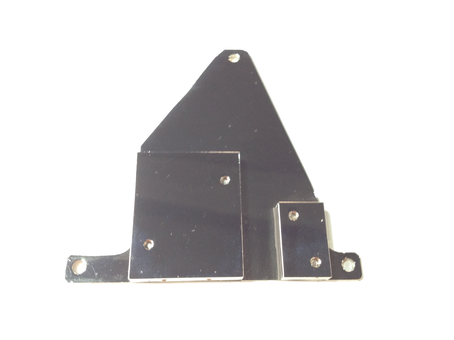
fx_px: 459
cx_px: 227
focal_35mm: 35
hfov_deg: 52.6
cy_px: 170
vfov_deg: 40.7
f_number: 2.4
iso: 160
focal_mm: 4.28
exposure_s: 1/20
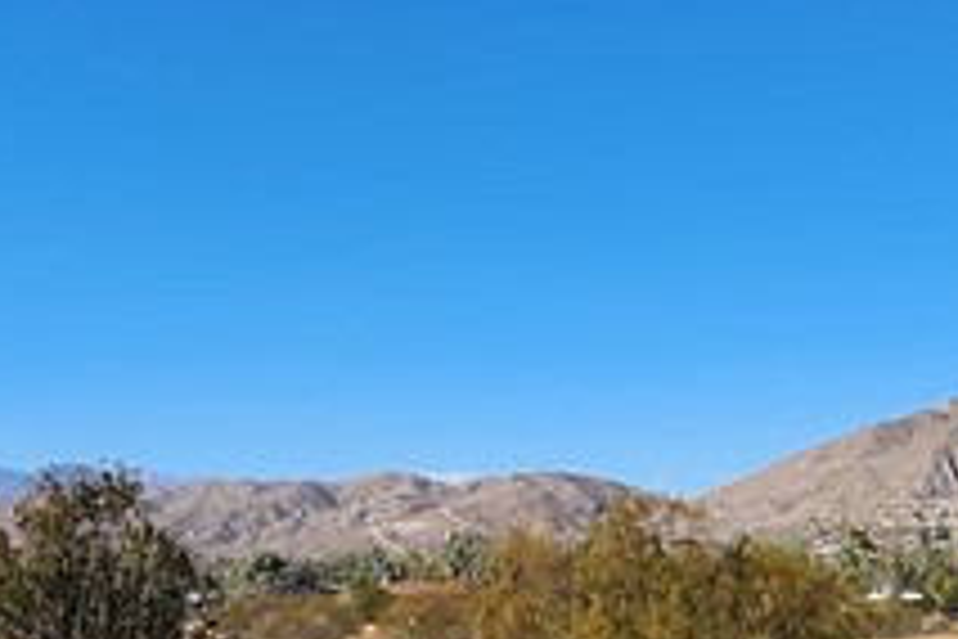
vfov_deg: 20.8
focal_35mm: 65
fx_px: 1730
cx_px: 589
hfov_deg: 30.8
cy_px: 450
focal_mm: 2.2
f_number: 2.2
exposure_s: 1/2134
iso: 50
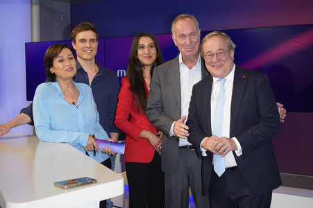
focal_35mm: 44
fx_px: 382
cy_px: 104
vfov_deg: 30.5
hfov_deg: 44.5
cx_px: 156
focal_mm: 44
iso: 2000
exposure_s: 1/160
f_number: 5.6
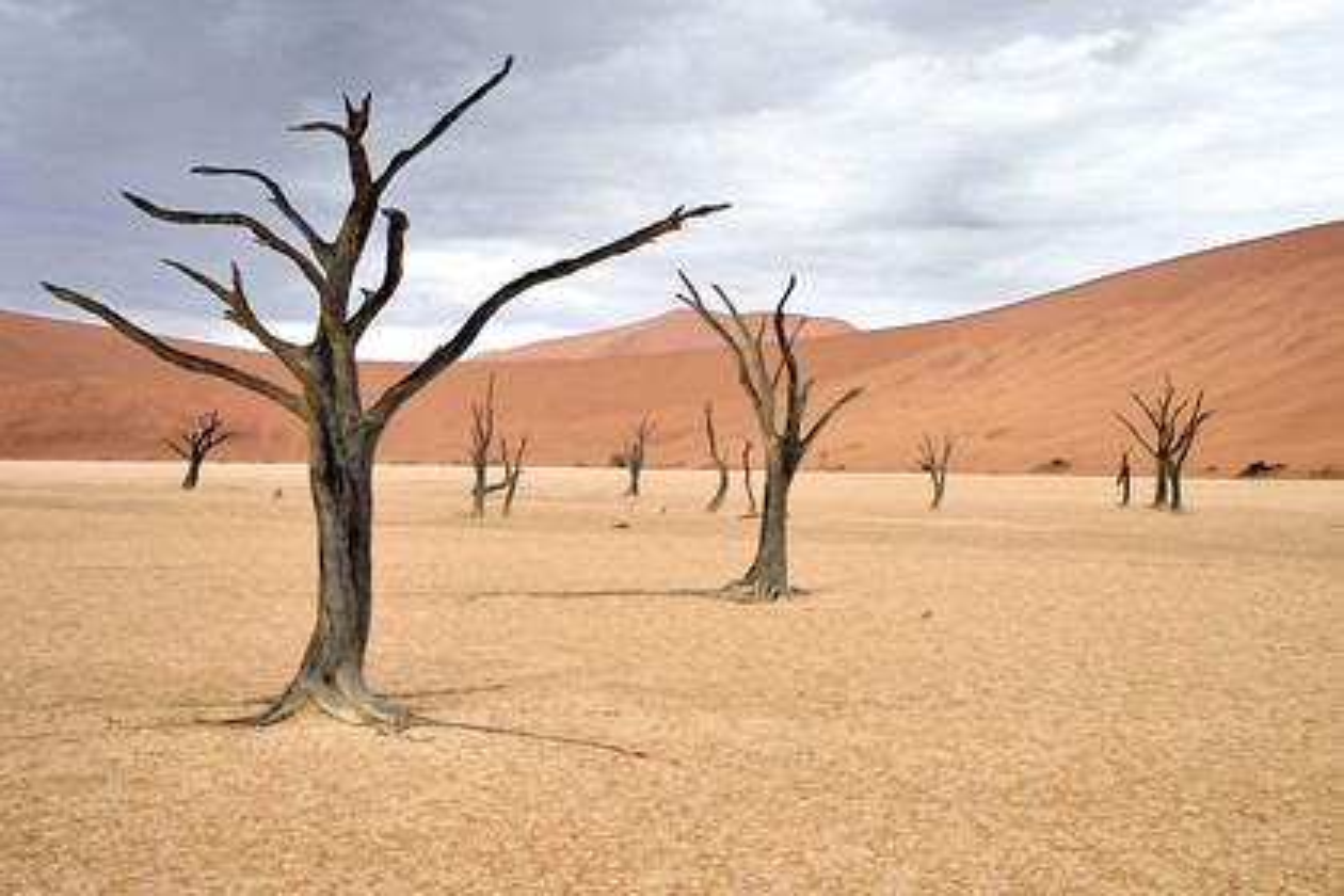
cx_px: 672
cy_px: 448
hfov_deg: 48.5
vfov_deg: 33.4
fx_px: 1493
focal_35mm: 40
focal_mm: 40
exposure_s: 1/80
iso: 100
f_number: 11
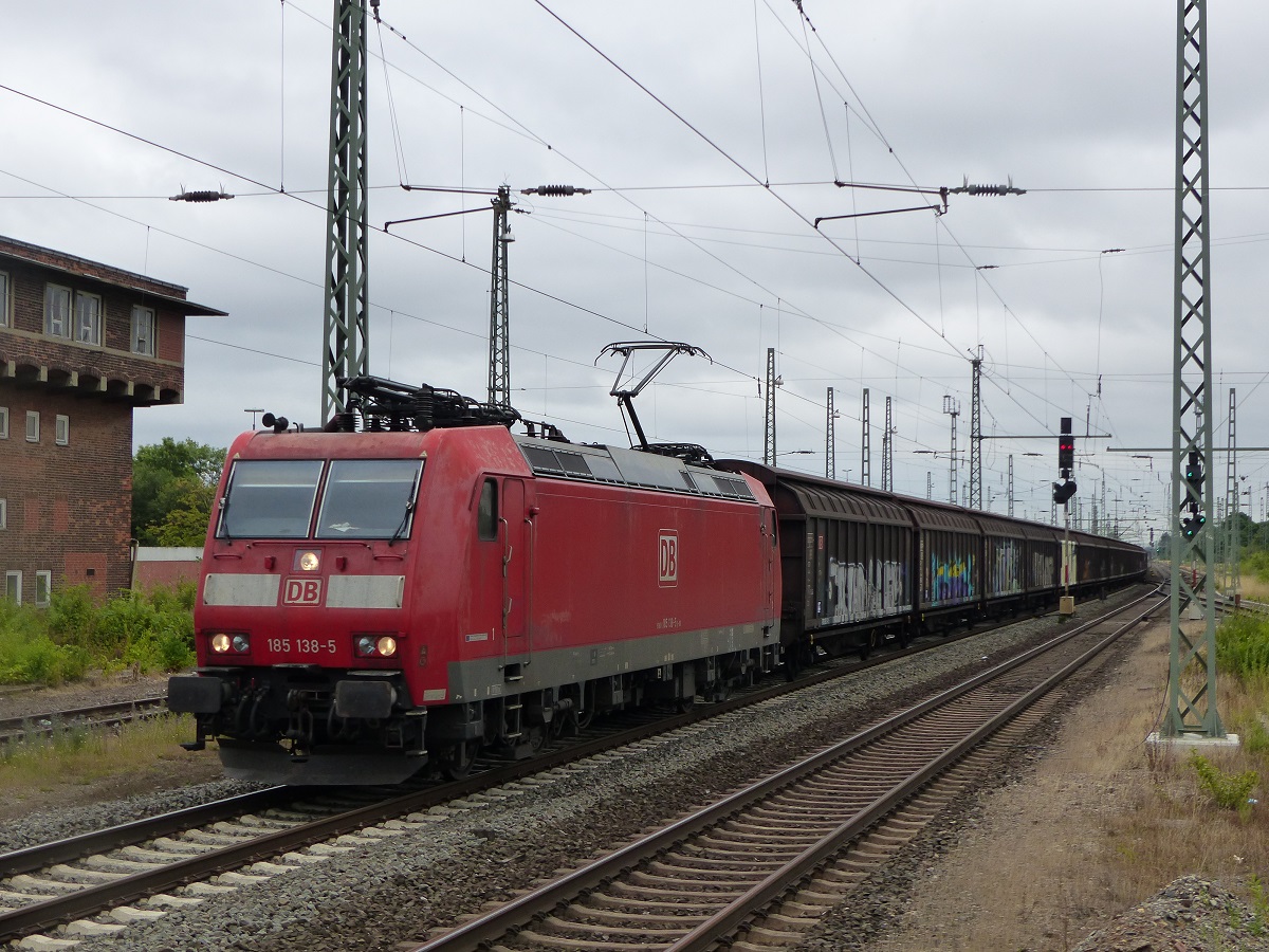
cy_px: 476
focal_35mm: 59
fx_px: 2163
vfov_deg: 24.8
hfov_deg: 32.7
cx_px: 634
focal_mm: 10.5
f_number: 4
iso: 160
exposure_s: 1/640
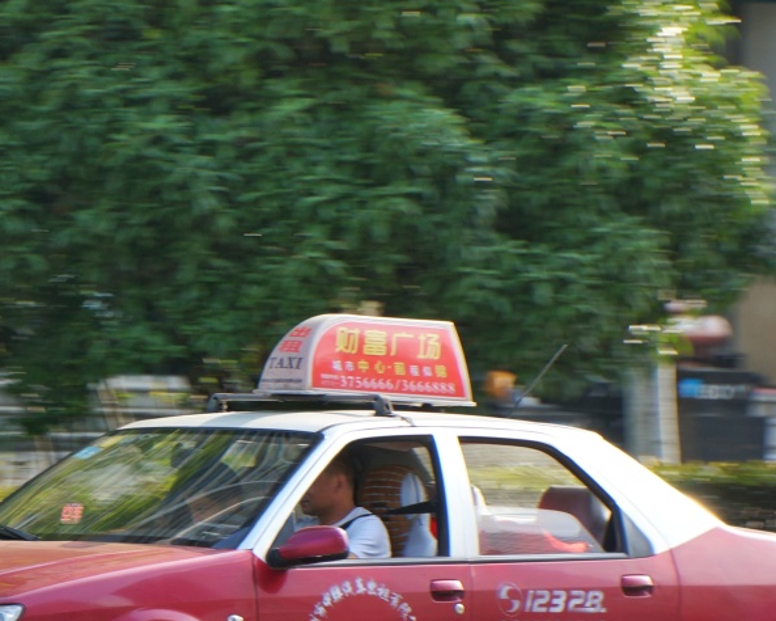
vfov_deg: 2.8
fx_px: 12741
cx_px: 196
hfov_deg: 3.5
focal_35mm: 555
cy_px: 400
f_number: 8
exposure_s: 1/160
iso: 200
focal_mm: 195
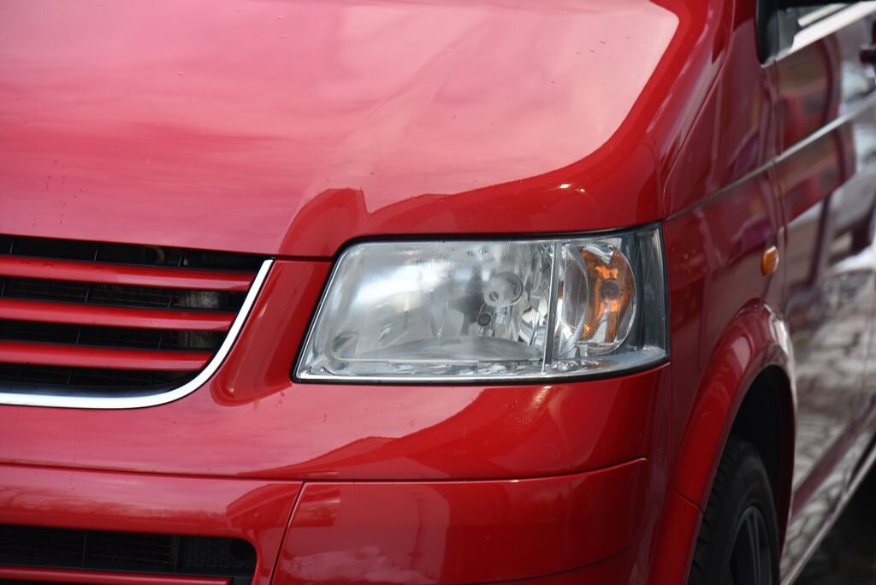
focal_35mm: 120
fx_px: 2922
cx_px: 438
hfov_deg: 17.1
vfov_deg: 11.4
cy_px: 292
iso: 500
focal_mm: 120
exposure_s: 1/100
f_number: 5
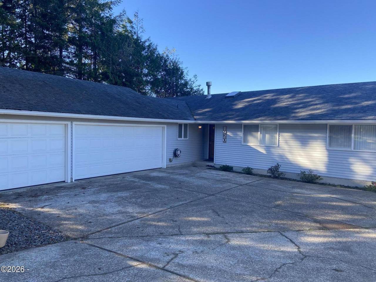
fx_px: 282
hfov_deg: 67.3
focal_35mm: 26
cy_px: 141
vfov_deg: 53.1
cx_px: 188
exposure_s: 1/651
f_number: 1.8
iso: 32
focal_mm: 4.25
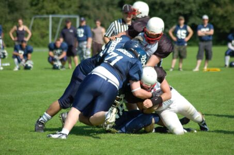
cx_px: 117
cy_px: 78
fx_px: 1654
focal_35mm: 255
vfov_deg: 5.4
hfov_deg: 8.1
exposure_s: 1/1000
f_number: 4.8
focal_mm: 170
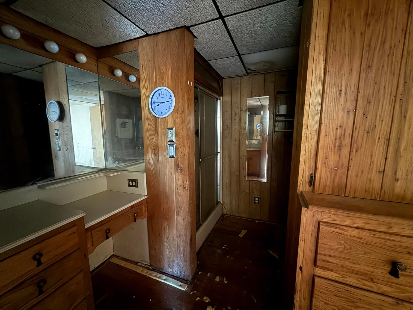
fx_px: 167
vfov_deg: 85.7
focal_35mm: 14
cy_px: 155
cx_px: 206
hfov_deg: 102.1
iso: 1250
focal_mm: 2.22
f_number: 2.2
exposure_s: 1/12
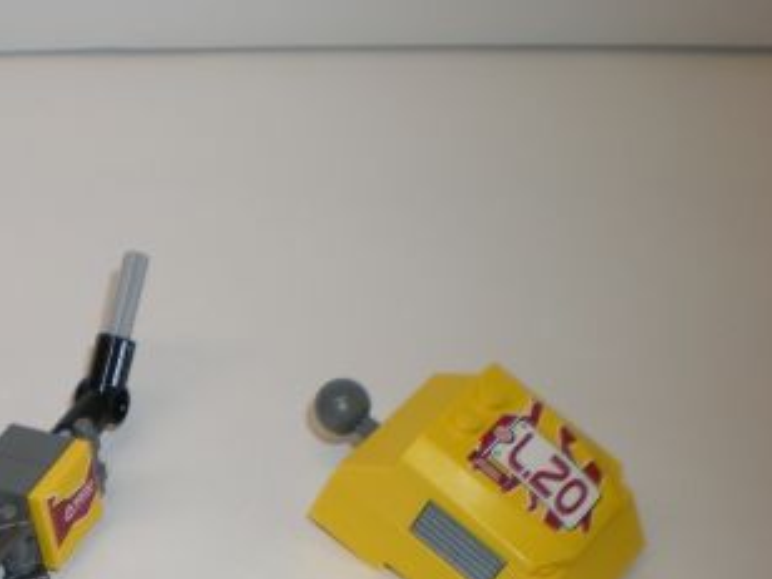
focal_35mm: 79
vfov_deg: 18.2
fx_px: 1762
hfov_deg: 24.2
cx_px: 115
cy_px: 579
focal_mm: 6.3
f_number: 3.1
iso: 64
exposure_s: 1/55.2
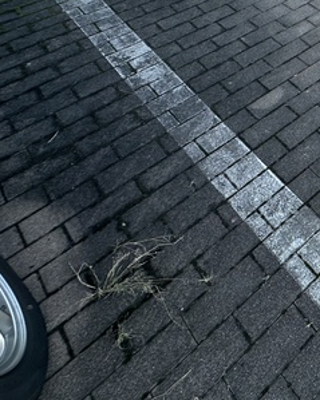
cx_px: 431
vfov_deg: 50.7
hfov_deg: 32.3
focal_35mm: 32
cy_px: 57
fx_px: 379
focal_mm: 2.22
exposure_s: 1/375
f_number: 2.2
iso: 40
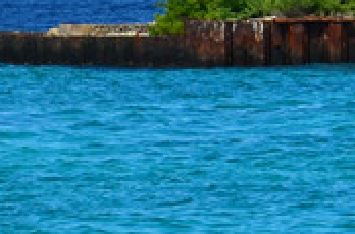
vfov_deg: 2.7
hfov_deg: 4.1
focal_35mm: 501
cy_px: -87
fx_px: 4927
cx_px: 472
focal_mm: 50
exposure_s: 1/320
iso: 100
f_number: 10
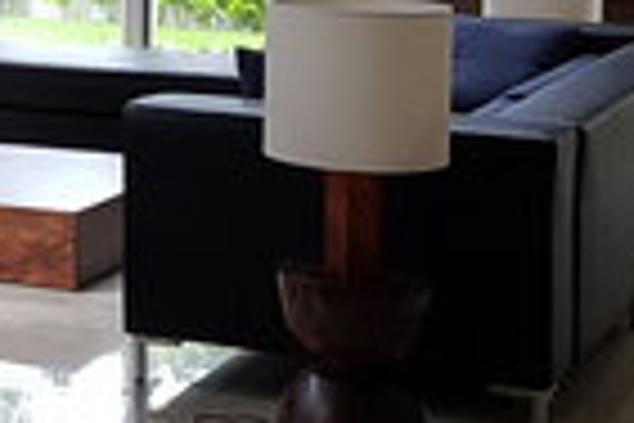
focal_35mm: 123
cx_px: -202
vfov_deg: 10.9
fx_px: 2166
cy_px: -144
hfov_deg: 15.8
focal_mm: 4.3
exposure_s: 1/50
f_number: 1.7
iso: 160
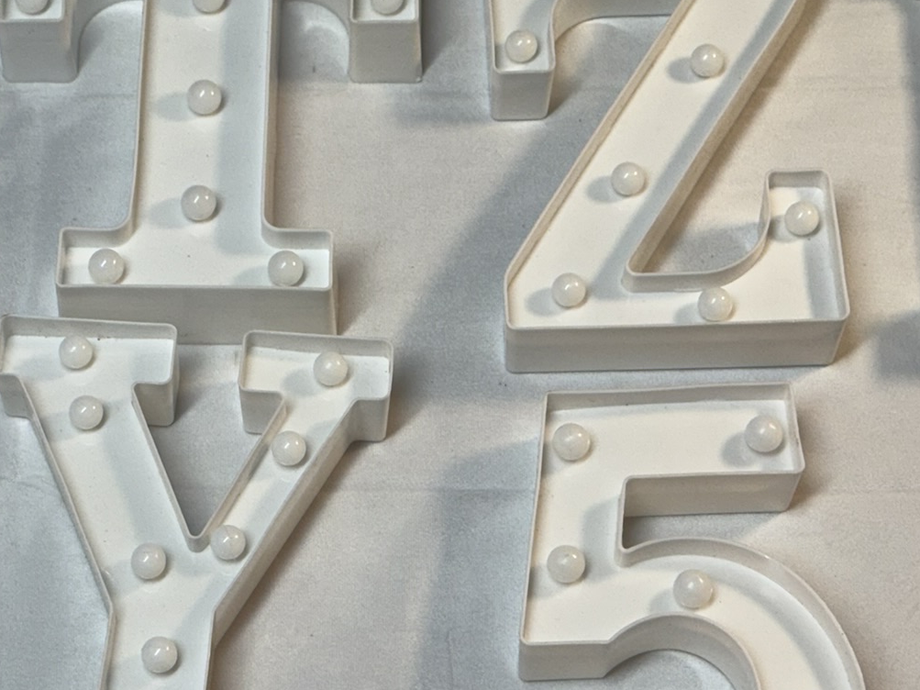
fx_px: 2604
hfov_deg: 19.9
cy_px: 406
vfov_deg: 15.1
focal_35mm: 98
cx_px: 255
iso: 50
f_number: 1.78
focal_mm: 6.76
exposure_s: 1/122
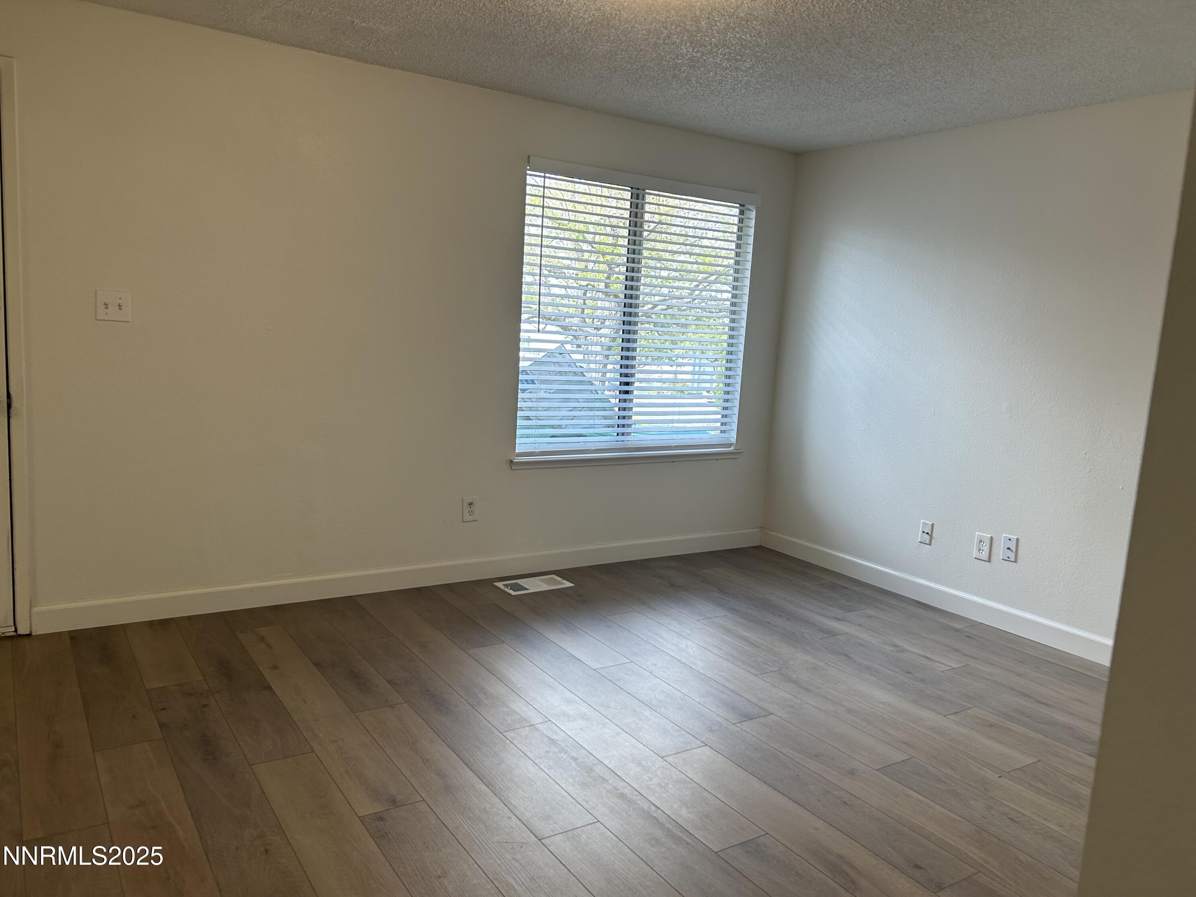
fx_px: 898
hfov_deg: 67.3
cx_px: 598
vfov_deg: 53.1
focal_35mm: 26
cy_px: 448
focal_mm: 5.7
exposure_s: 1/138
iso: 64
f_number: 1.5
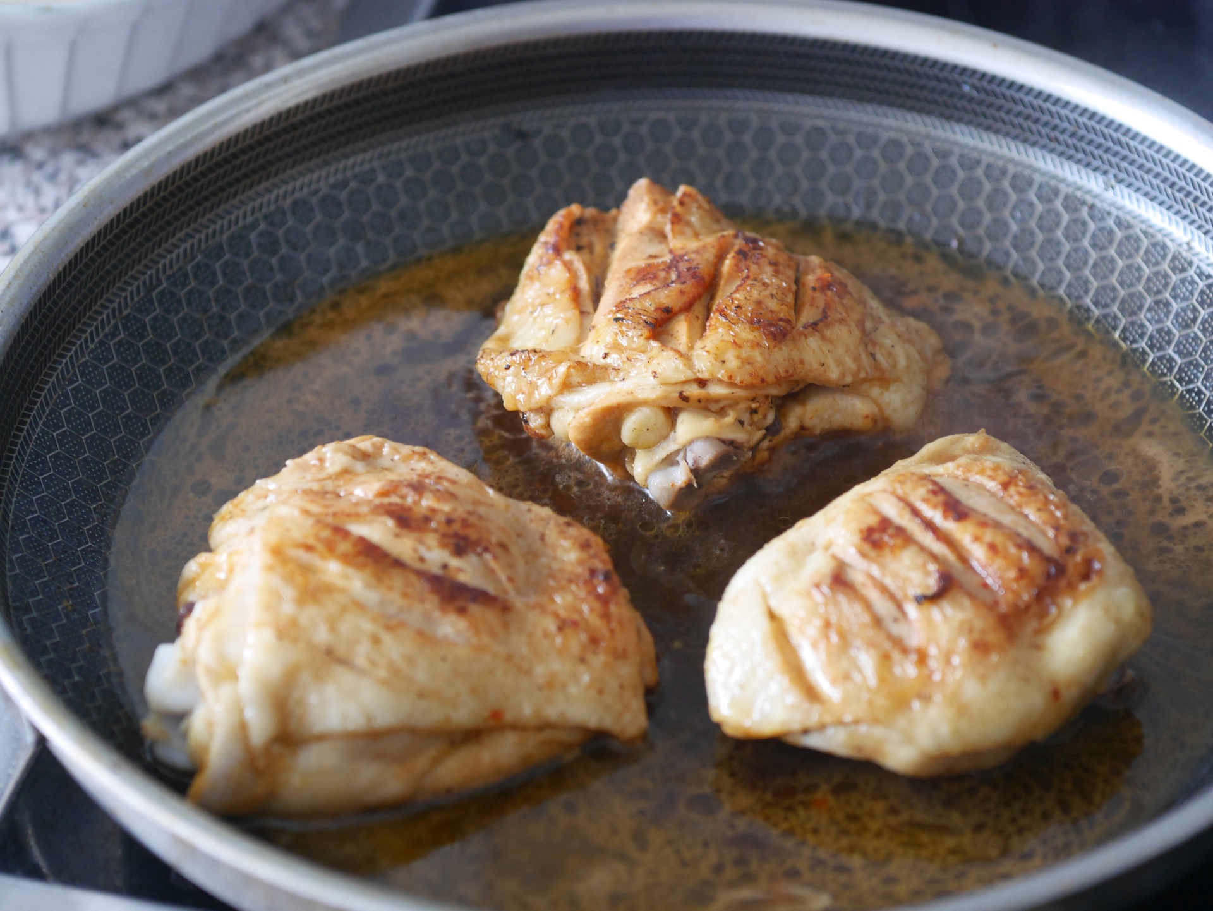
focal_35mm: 120
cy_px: 456
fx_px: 4207
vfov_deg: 12.4
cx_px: 606
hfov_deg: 16.4
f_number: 2.8
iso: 800
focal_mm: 60
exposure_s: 1/125
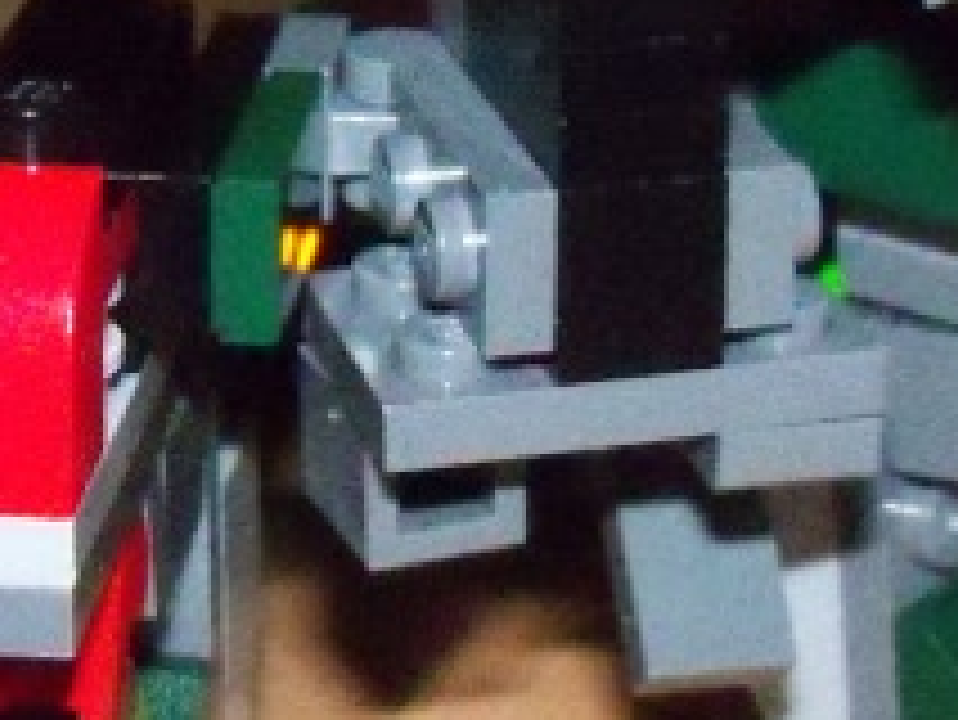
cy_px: 245
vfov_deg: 10.0
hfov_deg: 13.2
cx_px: 117
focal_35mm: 148
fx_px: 4098
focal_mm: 6.2
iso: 1600
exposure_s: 1/500
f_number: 3.5
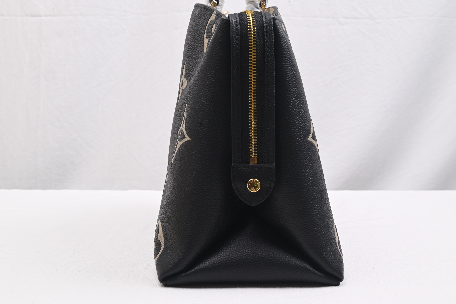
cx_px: 228
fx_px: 507
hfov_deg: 48.4
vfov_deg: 33.4
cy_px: 152
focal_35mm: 40
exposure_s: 1/2
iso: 100
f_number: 16
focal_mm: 40
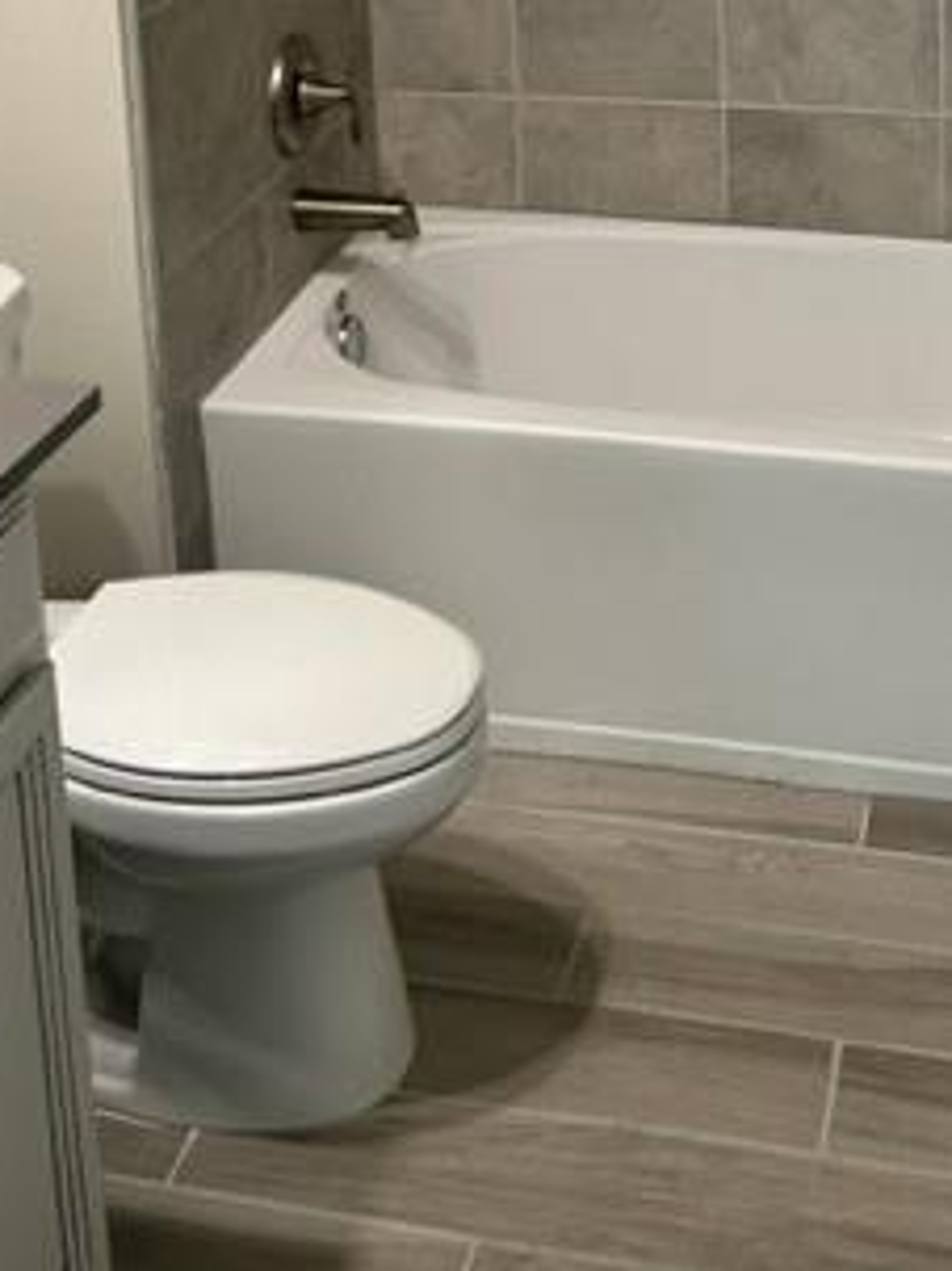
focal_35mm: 55
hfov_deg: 26.5
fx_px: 2018
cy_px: -67
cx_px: 575
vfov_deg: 31.6
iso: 80
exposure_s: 1/60
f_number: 1.5
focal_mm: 5.7
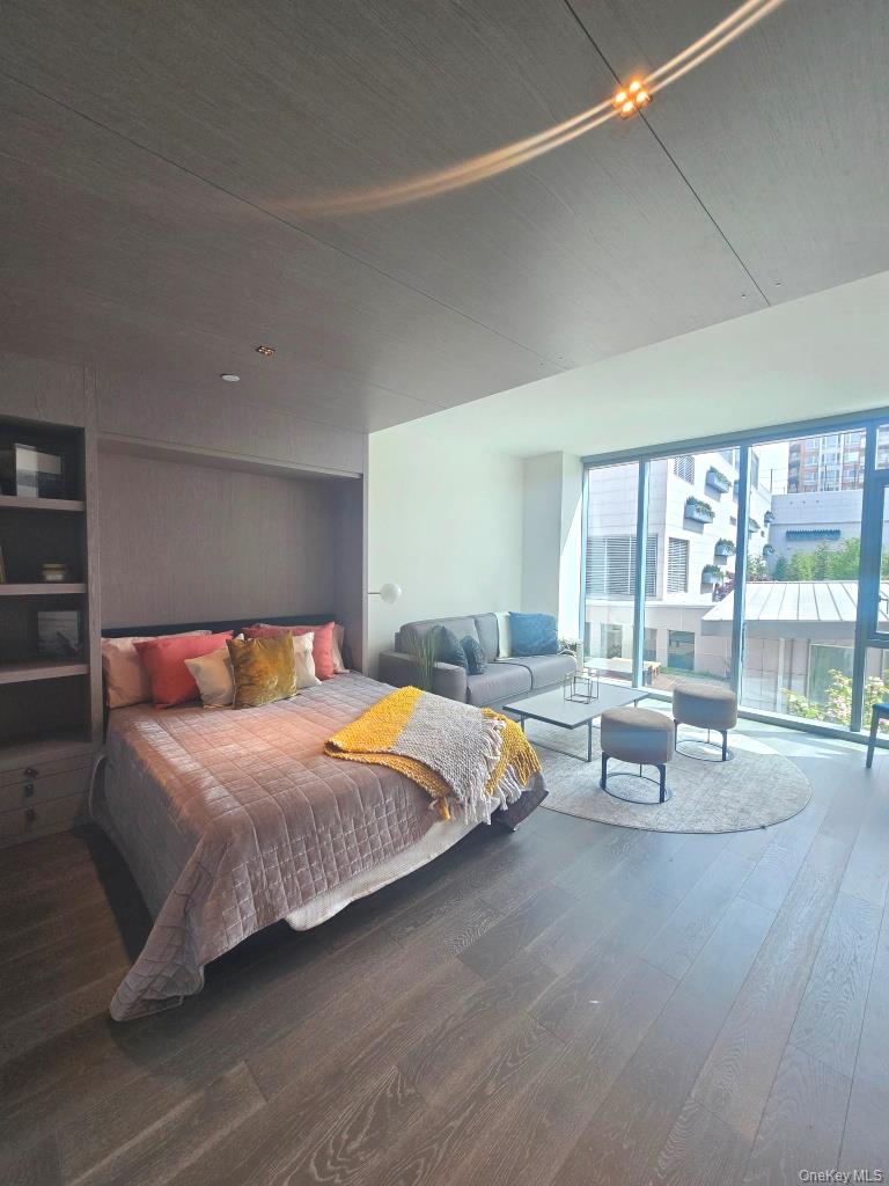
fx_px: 445
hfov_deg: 89.9
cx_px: 444
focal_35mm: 13
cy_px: 593
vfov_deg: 106.2
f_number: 2.2
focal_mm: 2.2
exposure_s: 1/120
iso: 80
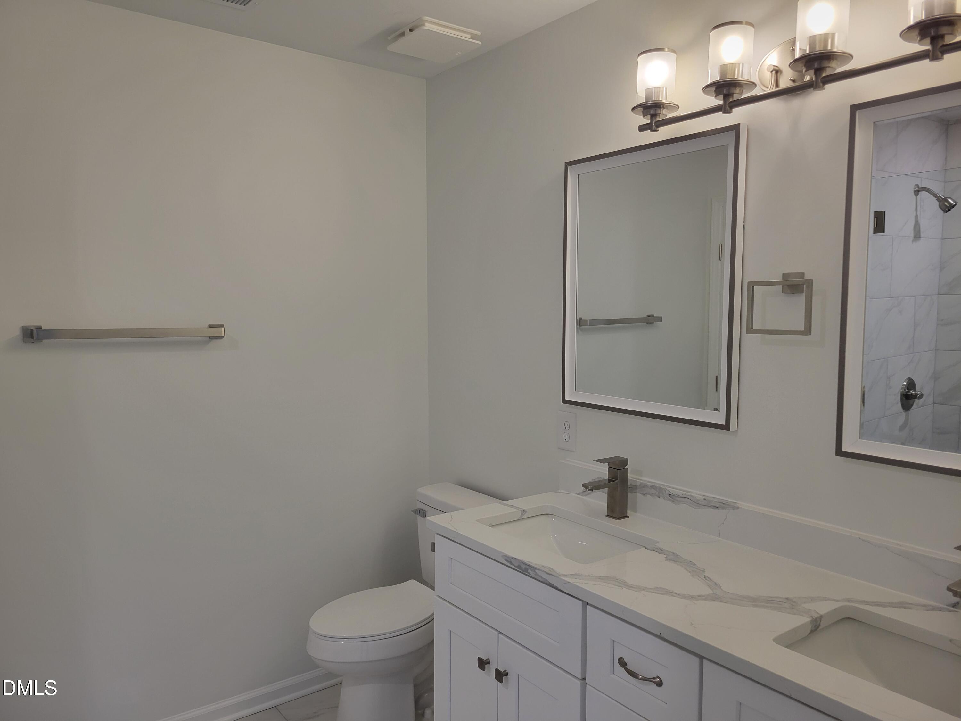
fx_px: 722
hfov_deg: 67.3
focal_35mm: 26
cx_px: 480
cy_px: 360
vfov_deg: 53.1
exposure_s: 1/120
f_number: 1.8
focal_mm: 5.4
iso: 80
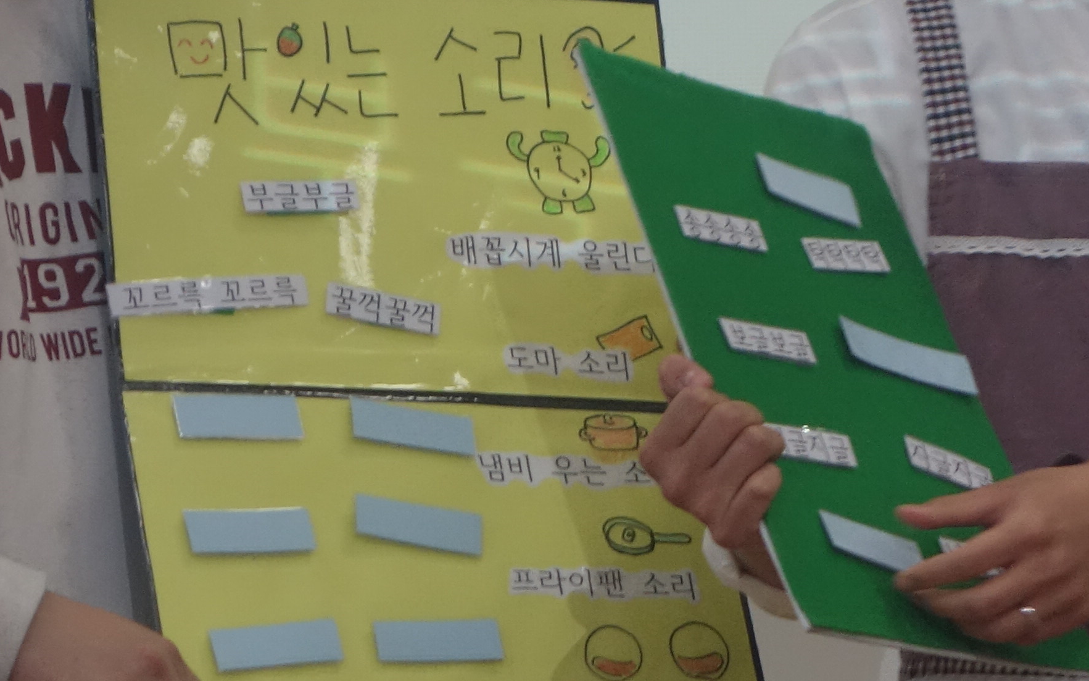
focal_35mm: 316
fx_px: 9378
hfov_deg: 6.6
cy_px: 348
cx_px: 1055
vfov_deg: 4.2
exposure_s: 1/100
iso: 500
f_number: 4.9
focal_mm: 37.1
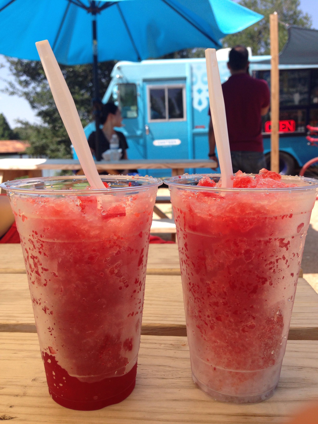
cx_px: 159
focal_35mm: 33
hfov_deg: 42.9
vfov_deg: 55.4
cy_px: 212
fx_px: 404
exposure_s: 1/935
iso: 50
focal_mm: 4.12
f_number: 2.4
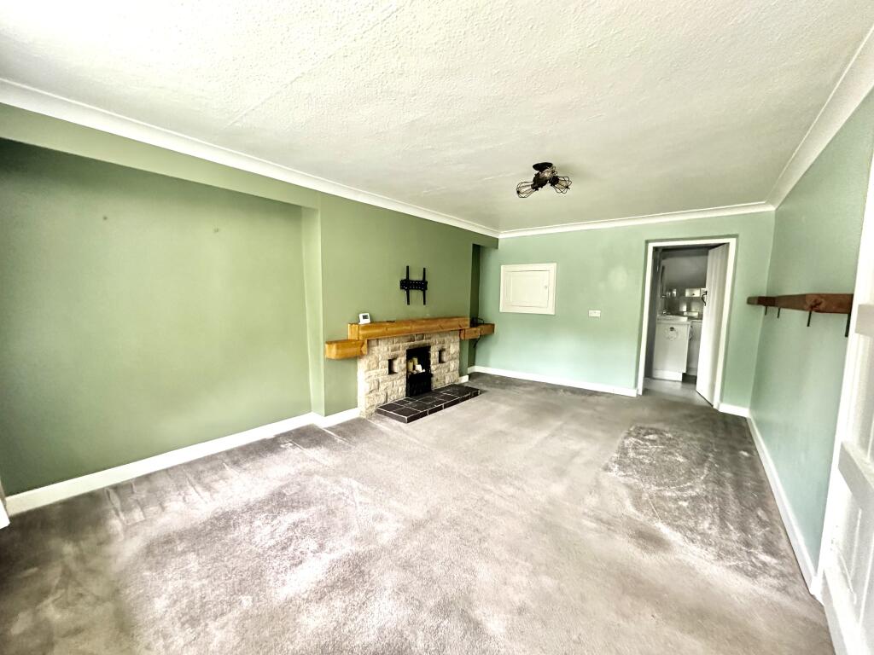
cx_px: 437
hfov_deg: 102.1
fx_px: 353
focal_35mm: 14
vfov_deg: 85.7
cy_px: 328
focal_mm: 2.22
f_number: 2.2
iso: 640
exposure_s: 1/60
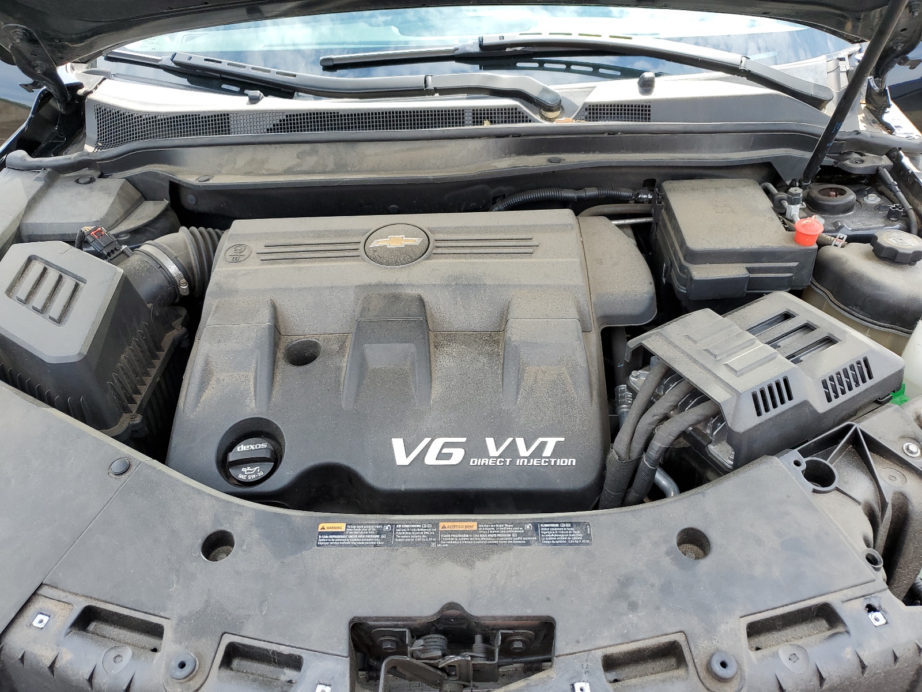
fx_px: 693
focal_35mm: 26
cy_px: 346
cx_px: 461
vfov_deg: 53.1
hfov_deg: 67.3
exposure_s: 1/435
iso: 50
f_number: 1.5
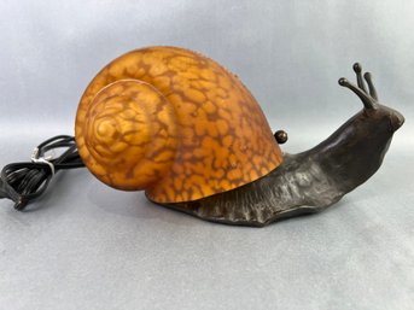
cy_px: 155
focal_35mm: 26
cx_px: 207
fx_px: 311
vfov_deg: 53.0
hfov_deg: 67.3
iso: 50
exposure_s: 1/120
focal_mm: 5.7
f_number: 1.5
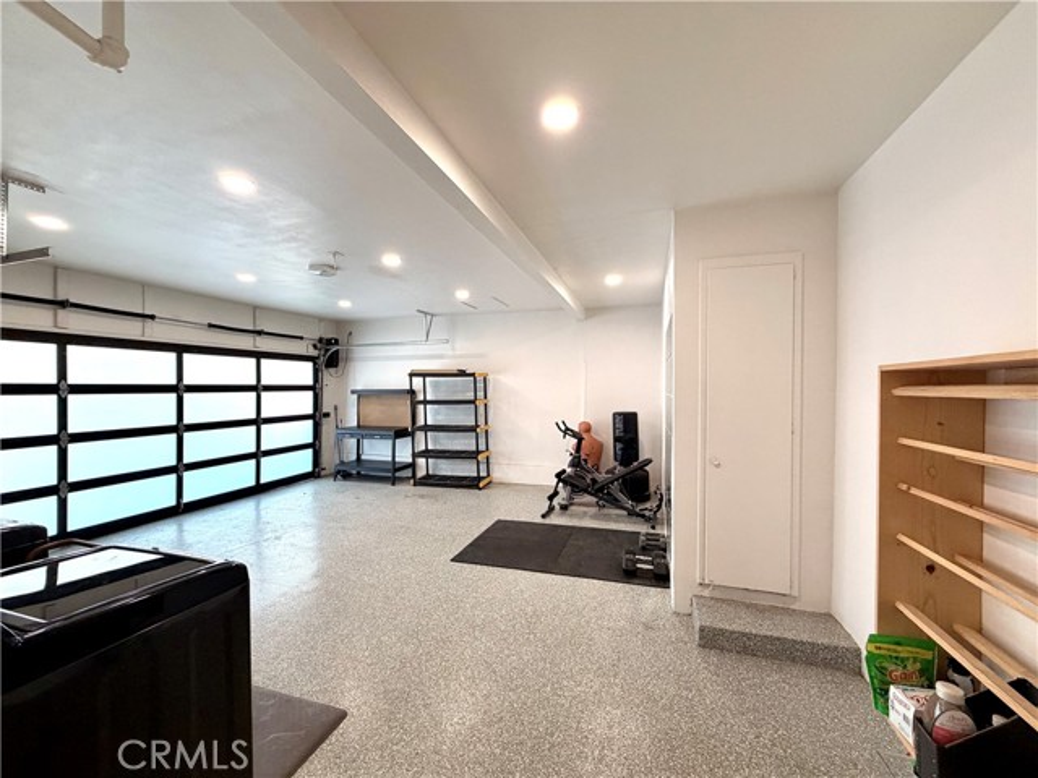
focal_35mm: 14
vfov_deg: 85.7
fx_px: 420
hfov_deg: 102.1
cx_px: 519
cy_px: 389
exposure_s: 1/120
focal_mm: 2.22
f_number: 2.2
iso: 250
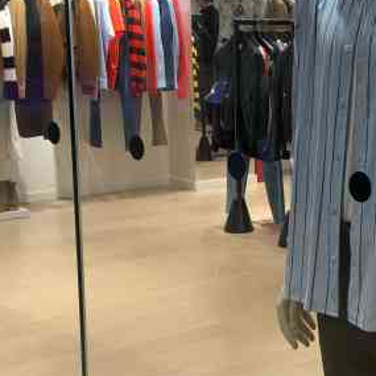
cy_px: 228
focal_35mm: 81
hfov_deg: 20.9
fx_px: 995
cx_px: 344
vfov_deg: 21.4
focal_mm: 4
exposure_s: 1/50
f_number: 1.8
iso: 25
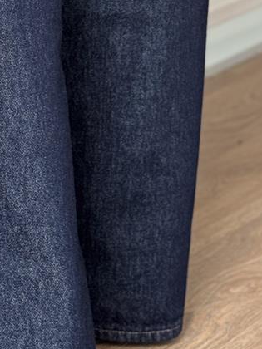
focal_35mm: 183
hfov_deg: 8.1
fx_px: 1847
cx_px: 13
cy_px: -161
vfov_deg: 10.5
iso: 64
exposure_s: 1/50
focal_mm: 6.76
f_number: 1.78
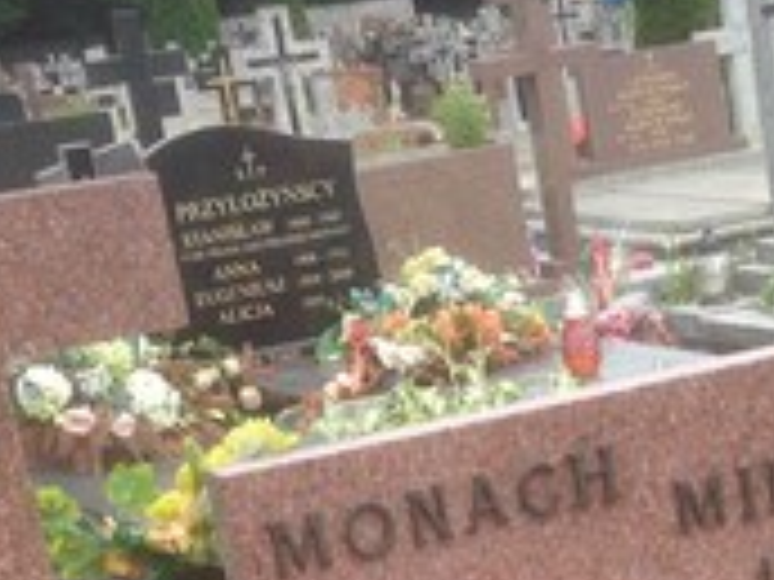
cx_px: 832
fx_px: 2750
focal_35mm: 123
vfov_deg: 11.4
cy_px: 940
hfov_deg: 15.6
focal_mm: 4.12
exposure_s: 1/809
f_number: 2.4
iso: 50
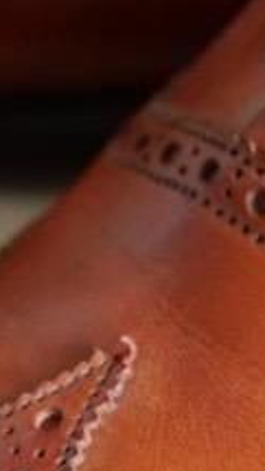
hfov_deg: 3.9
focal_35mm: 311
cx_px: -39
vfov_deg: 6.9
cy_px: 402
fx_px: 3883
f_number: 3.9
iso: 2000
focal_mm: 36
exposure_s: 1/80
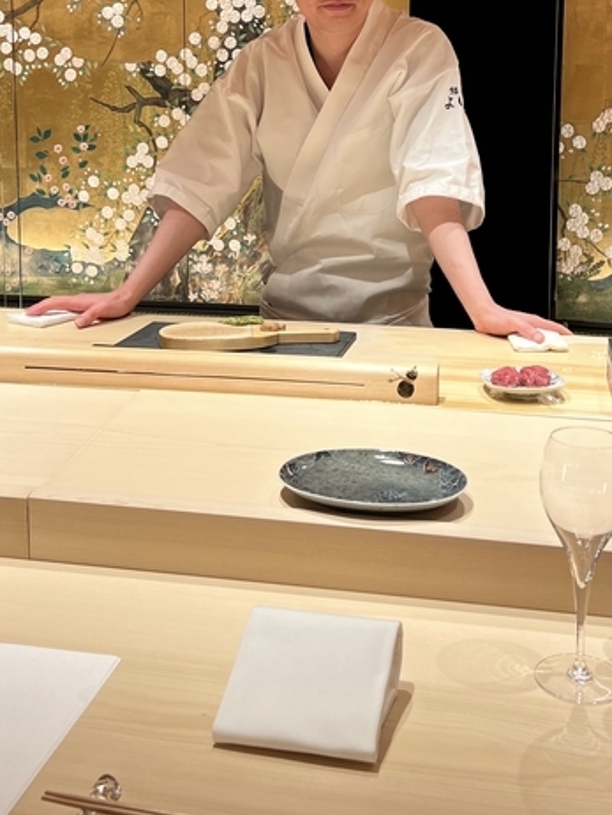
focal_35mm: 45
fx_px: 1060
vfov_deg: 40.7
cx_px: 326
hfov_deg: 32.2
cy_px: 191
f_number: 1.5
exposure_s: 1/100
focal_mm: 5.7
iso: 50
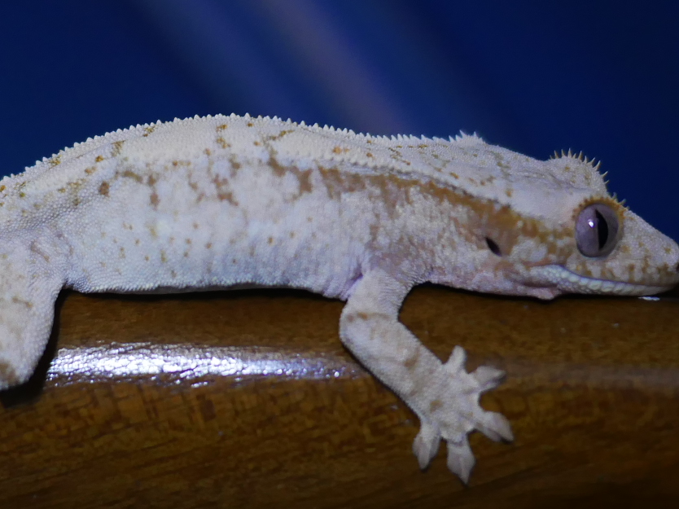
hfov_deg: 17.9
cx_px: 117
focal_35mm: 109
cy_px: 251
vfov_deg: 13.6
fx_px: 2137
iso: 500
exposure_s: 1/60
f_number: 1.7
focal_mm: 20
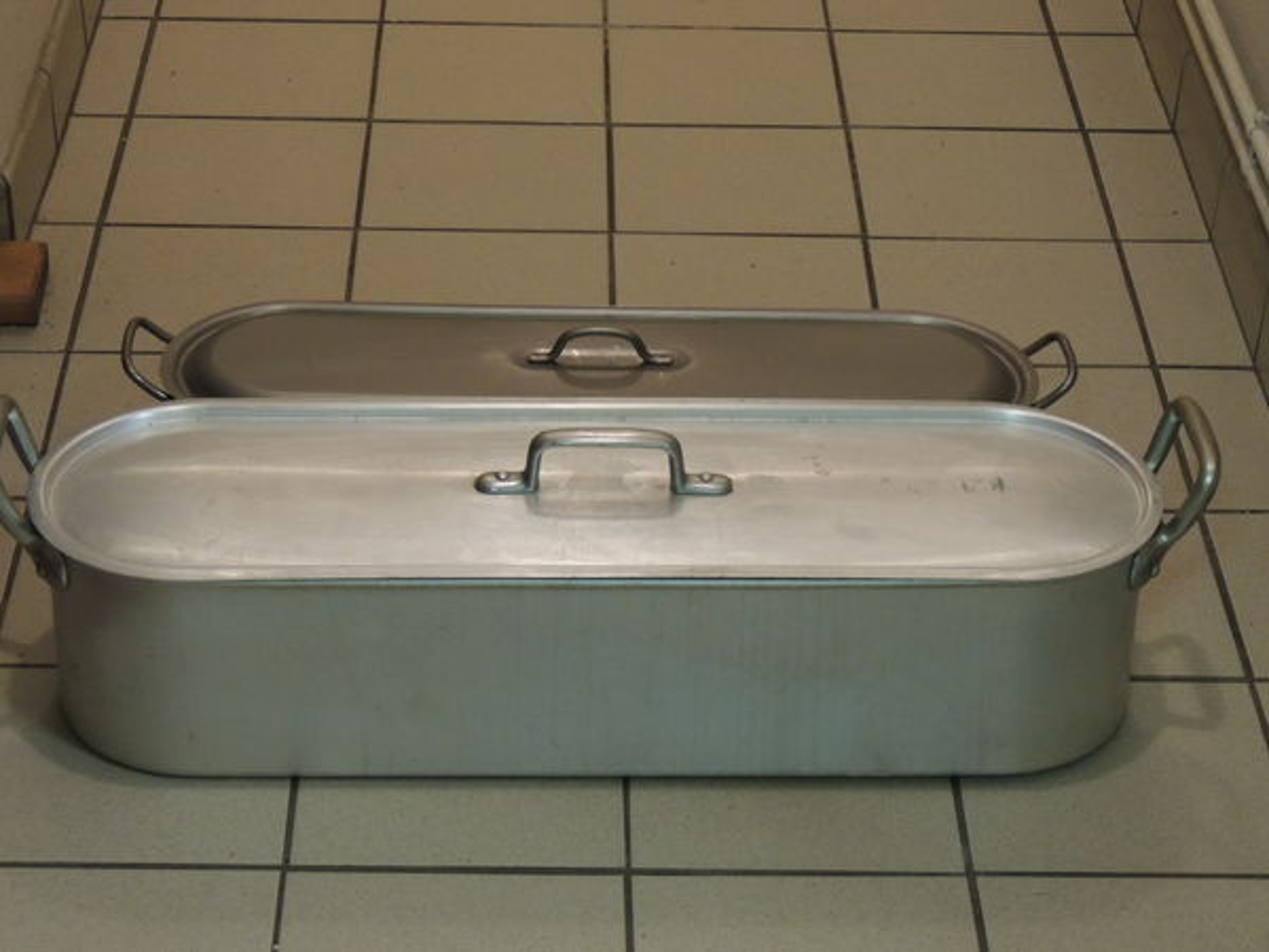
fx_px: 3299
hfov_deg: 21.8
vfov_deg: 16.4
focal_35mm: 90
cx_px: 634
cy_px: 476
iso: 800
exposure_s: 1/20
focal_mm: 16
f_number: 4.1
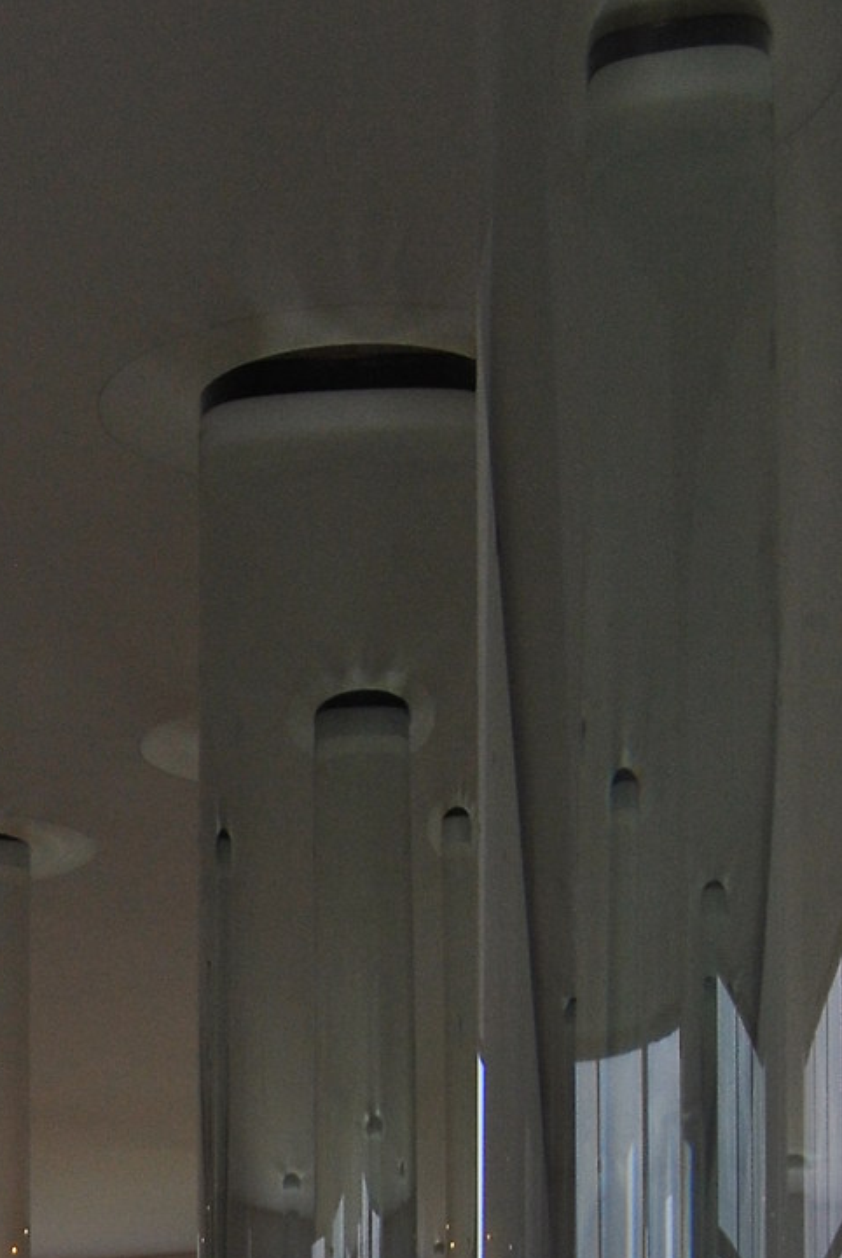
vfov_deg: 18.7
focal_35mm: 100
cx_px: -270
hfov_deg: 13.2
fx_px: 3498
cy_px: 1702
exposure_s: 1/60
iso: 200
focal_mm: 20
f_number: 5
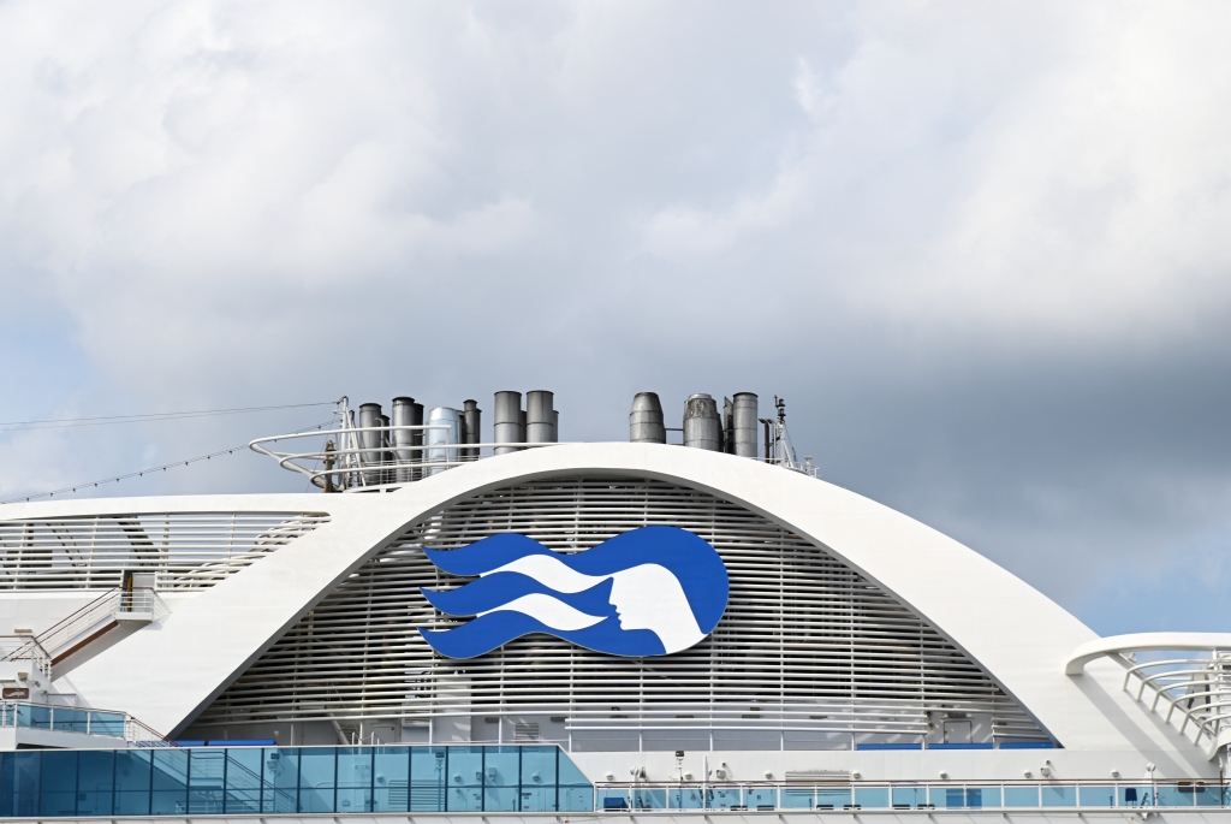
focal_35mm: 120
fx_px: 4107
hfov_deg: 17.0
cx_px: 616
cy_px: 412
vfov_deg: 11.4
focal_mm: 120
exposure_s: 1/500
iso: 100
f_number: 5.6
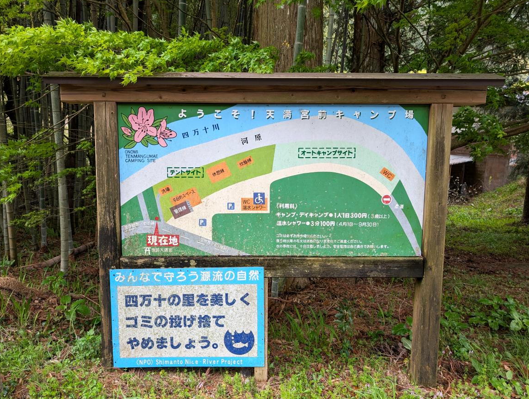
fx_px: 383
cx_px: 256
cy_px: 196
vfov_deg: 55.0
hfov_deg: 69.3
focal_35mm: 25
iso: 22
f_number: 1.68
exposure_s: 1/122
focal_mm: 6.9
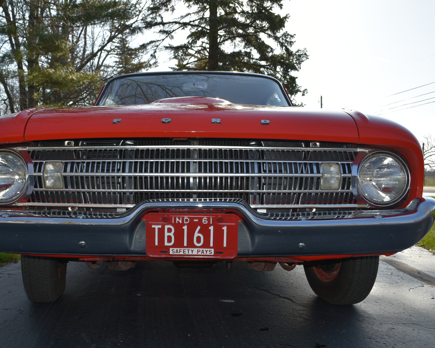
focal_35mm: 34
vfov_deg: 43.4
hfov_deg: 52.7
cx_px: 191
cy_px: 174
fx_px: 438
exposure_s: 1/250
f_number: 7.1
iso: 100
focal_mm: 20
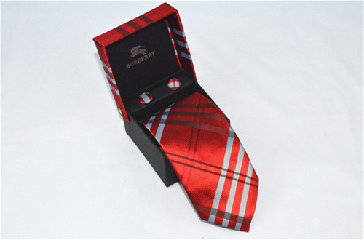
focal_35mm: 75
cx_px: 182
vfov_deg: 18.1
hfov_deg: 27.1
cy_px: 120
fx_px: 756
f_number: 29
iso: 6400
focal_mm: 50
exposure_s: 1/250
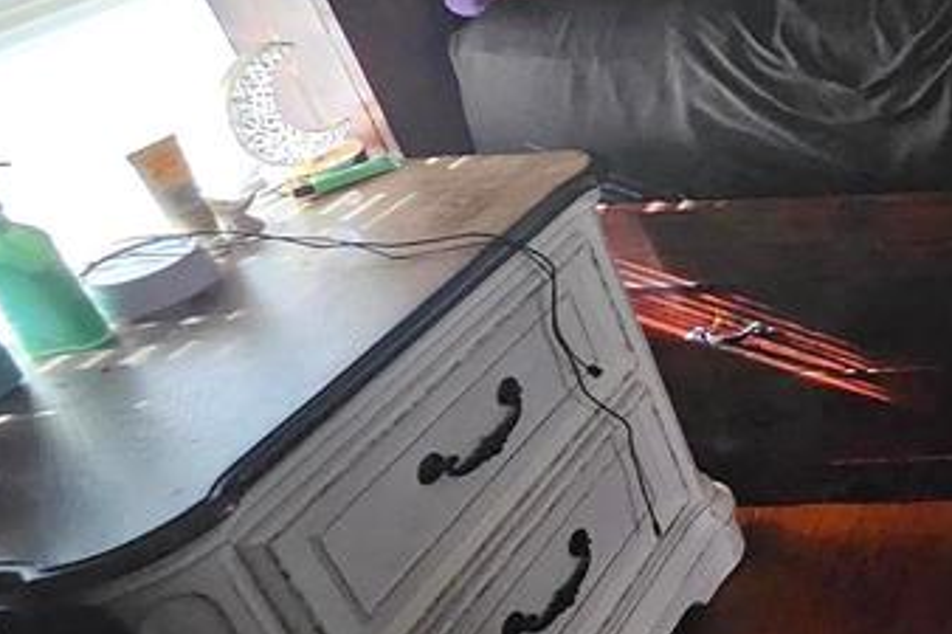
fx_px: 1084
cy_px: 34
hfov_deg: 29.6
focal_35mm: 41
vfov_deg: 30.8
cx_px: 1408
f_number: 2.2
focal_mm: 1.74
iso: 1600
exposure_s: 1/24
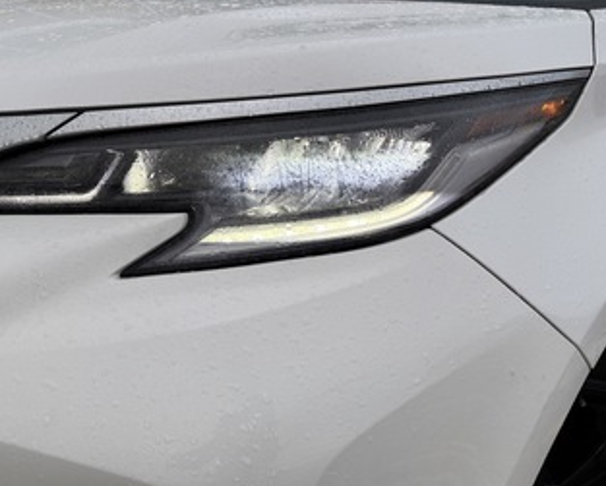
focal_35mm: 34
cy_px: 191
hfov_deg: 52.5
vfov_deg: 43.2
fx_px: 610
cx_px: 252
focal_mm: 5.96
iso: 50
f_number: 1.6
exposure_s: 1/479
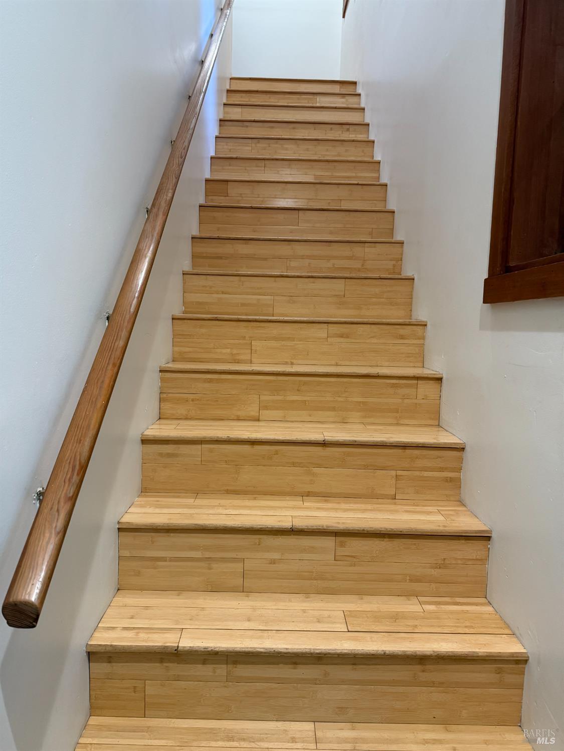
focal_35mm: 24
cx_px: 282
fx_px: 521
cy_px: 376
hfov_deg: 56.8
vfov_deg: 71.6
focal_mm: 6.76
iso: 320
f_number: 1.78
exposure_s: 1/60
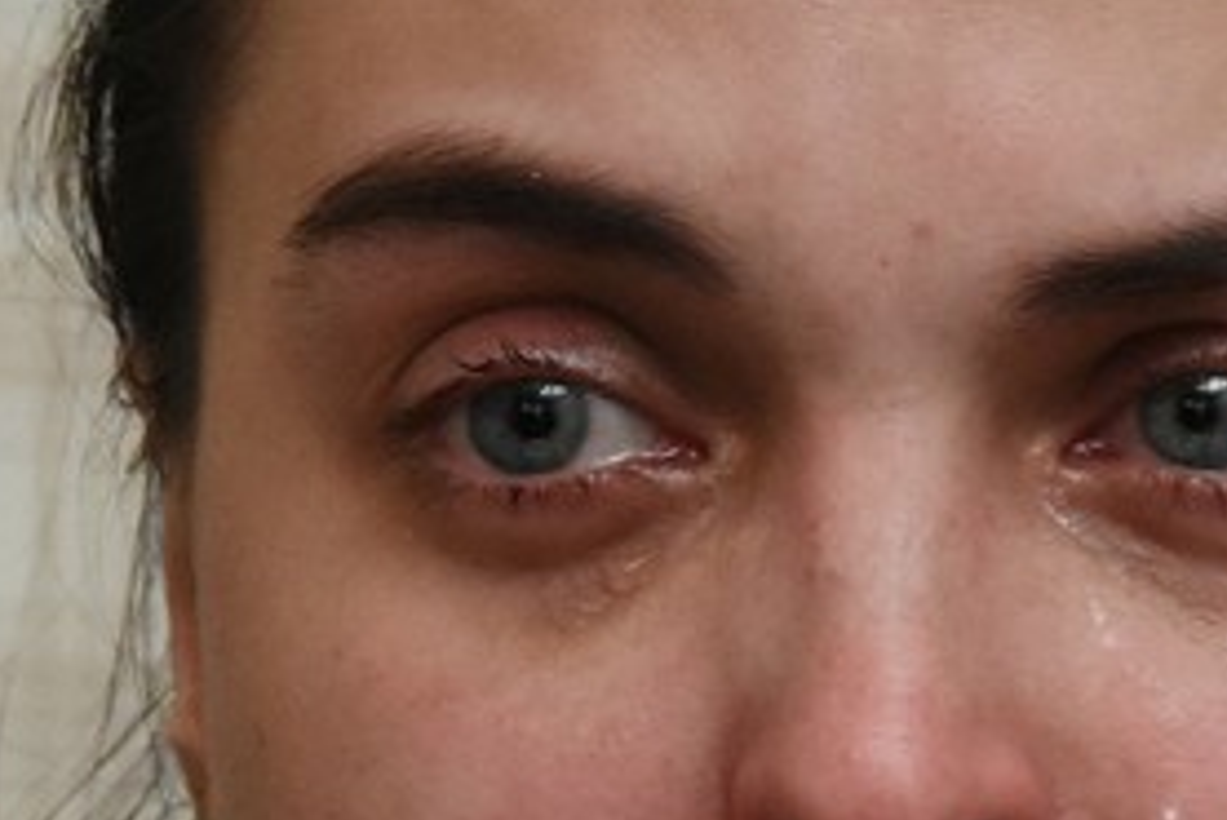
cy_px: 935
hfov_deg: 4.8
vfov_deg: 3.2
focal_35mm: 429
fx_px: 14629
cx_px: 693
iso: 2500
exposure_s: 1/250
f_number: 5.3
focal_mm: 66
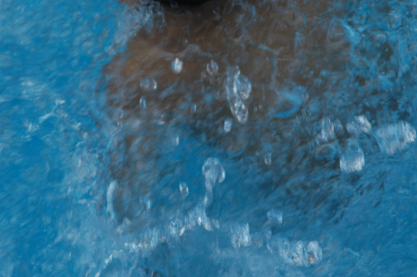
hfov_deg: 11.0
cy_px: 138
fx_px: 2170
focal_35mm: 188
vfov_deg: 7.3
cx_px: 208
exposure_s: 1/160
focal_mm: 125
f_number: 5.6
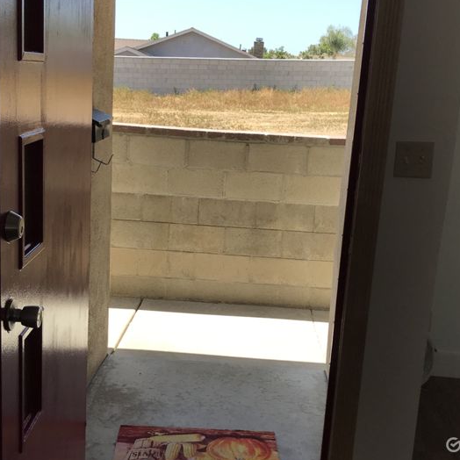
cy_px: 232
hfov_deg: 48.4
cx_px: 211
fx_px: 511
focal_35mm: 34
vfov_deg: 48.5
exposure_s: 1/958
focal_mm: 3.99
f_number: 1.8
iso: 20
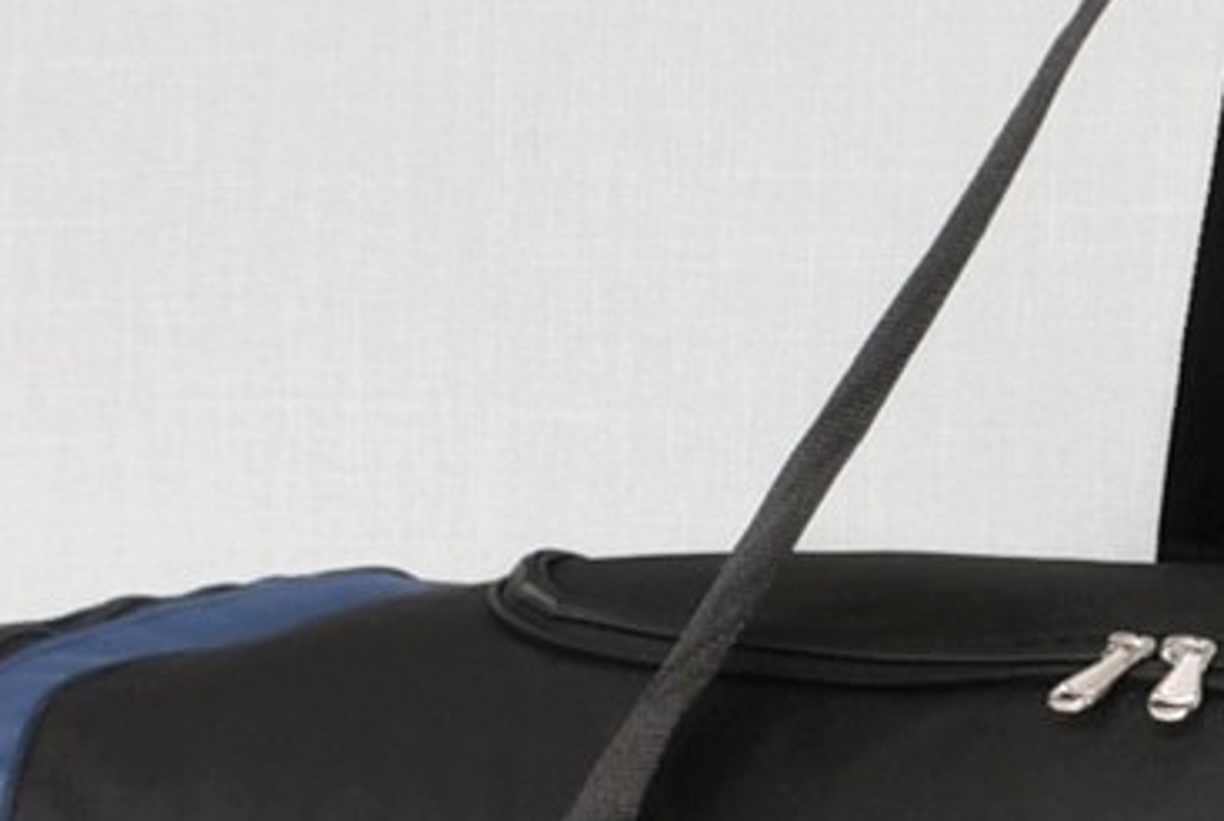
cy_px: 1008
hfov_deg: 15.2
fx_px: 4452
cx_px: 1411
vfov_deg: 10.3
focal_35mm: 131
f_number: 5.6
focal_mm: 25
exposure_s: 1/60
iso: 100
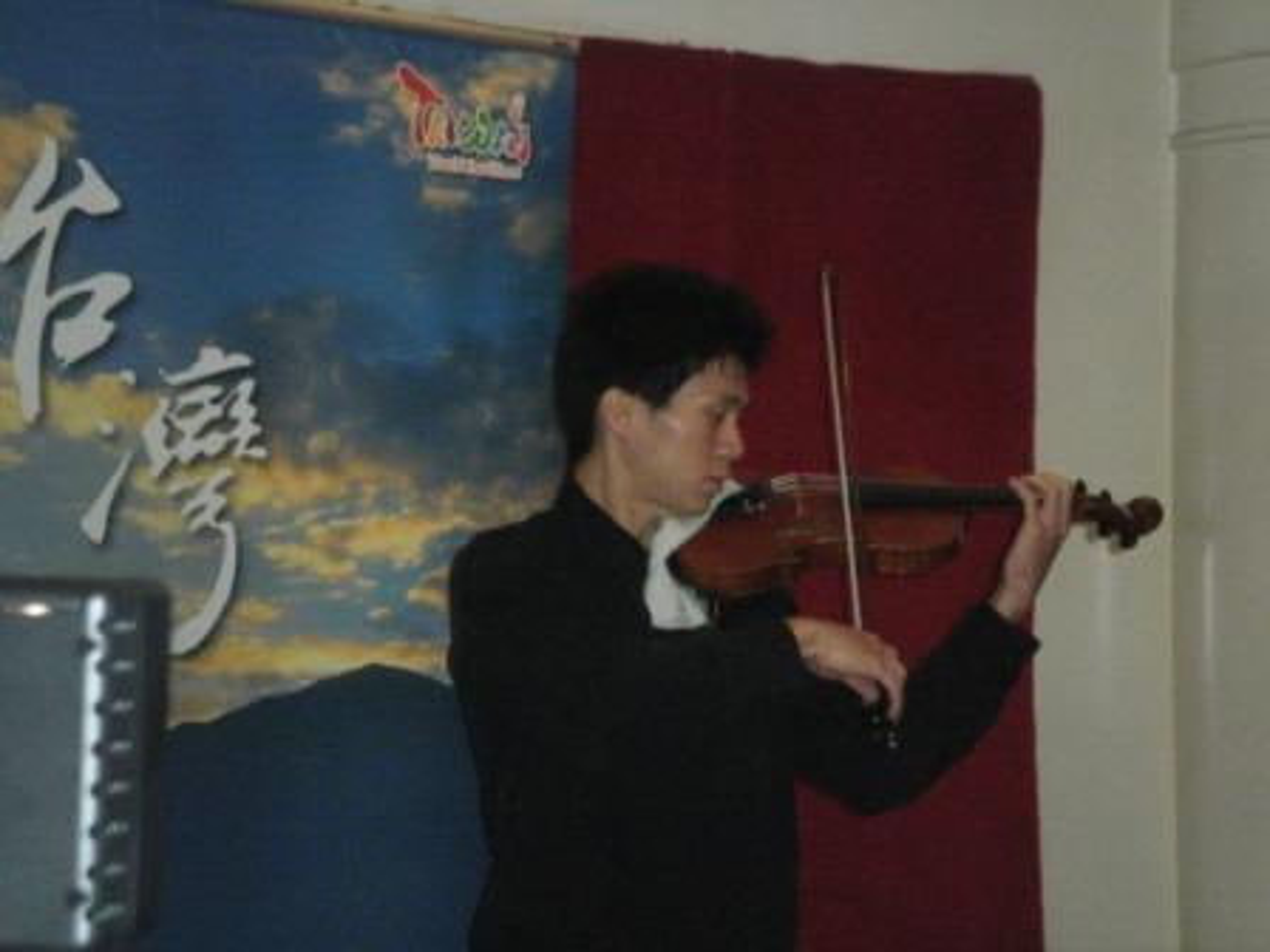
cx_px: 635
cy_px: 476
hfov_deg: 21.8
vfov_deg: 16.4
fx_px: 3302
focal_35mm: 90
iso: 800
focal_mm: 15.91
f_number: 5.5
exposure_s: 1/80
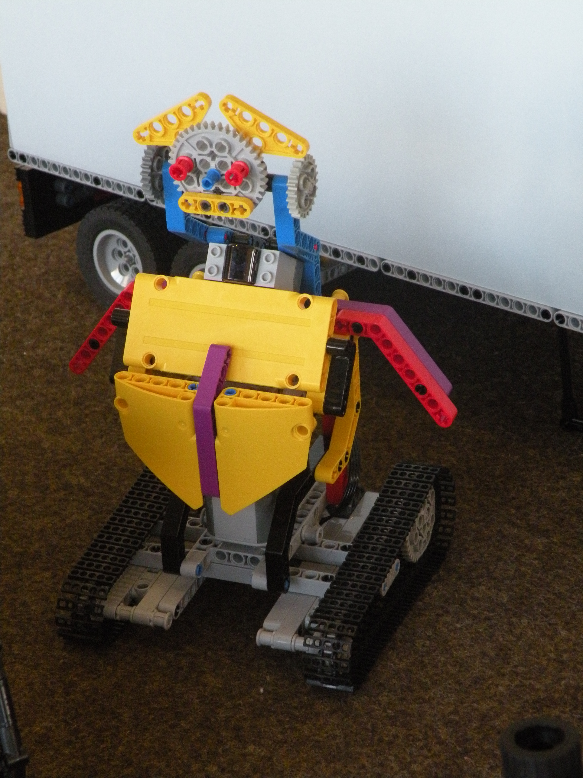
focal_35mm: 119
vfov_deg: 16.6
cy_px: 389
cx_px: 292
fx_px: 2672
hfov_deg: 12.5
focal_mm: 21
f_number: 4.5
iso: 400
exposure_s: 1/54.1
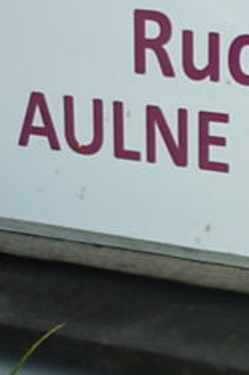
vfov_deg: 17.5
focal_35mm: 117
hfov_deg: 10.9
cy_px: 231
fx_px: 1217
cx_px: 445
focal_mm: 5.5
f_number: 2.8
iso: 80
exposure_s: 1/400
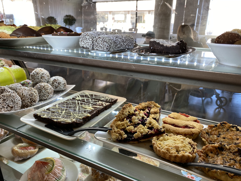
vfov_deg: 53.1
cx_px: 120
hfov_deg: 67.3
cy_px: 90
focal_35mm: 26
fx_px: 181
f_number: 1.8
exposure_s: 1/100
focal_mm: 4.25
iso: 50
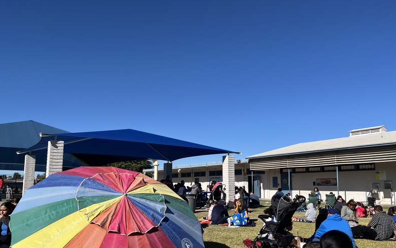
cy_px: 149
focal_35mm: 28
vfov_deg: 44.3
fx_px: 302
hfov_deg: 66.5
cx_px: 196
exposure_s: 1/4651
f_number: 1.6
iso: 50
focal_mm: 5.1
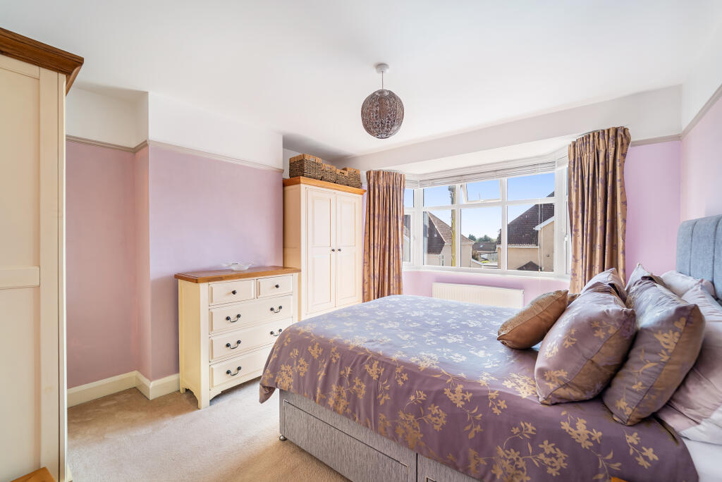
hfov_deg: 104.2
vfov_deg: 81.3
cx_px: 361
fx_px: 281
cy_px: 241
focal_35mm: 14
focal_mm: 14
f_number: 6.3
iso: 320
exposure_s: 1/800
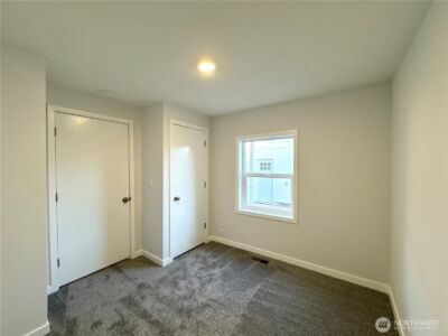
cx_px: 224
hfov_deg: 102.1
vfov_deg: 85.7
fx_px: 181
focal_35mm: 14
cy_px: 168
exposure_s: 1/120
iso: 160
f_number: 2.2
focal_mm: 2.22
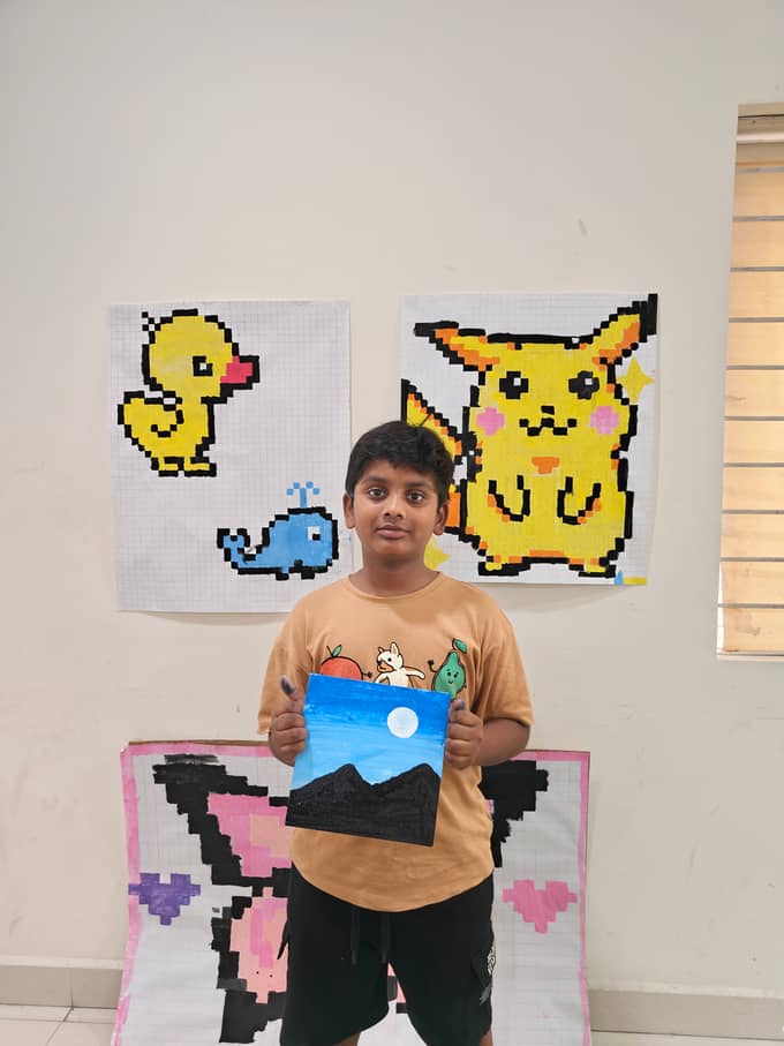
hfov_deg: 56.8
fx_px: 725
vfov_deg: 71.6
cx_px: 392
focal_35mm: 24
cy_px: 523
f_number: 1.8
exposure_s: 1/50
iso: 640
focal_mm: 5.59
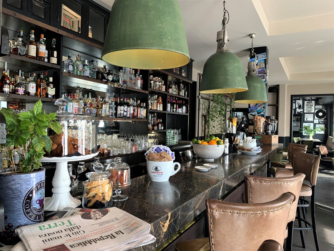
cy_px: 126
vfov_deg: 53.1
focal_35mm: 26
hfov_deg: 67.3
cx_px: 167
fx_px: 251
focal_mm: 4.25
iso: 125
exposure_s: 1/50
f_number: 1.8
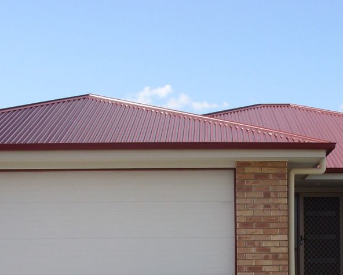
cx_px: 264
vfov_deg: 15.9
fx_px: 955
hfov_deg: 20.2
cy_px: 296
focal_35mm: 94
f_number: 4.9
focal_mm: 6.3
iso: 50
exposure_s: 1/337
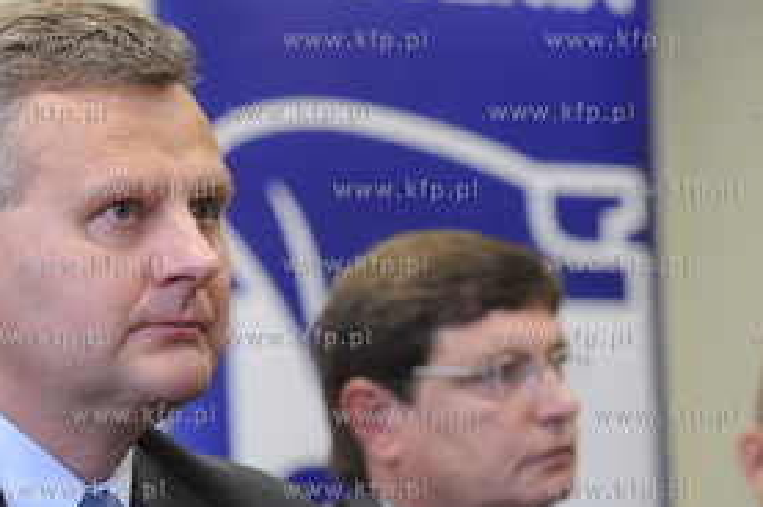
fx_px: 2625
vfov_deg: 11.0
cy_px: 226
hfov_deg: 16.5
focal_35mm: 124
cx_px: 240
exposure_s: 1/100
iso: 1600
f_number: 4.5
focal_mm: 86
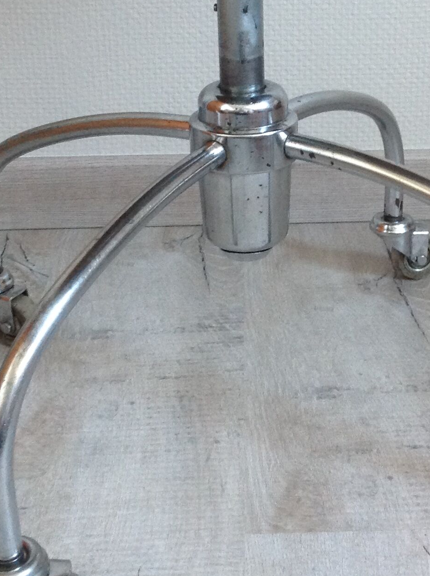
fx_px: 1213
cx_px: 273
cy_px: 174
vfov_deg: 26.5
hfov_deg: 20.1
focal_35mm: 73
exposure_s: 1/15
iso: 200
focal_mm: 4.28
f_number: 2.4
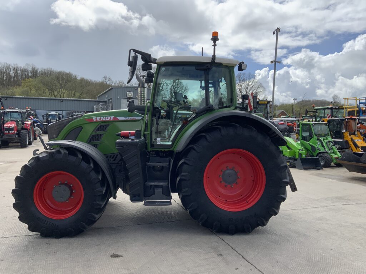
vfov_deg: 48.2
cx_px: 183
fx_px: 307
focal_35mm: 29
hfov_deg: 61.7
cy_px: 137
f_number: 1.8
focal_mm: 3
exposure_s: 1/2227
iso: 20
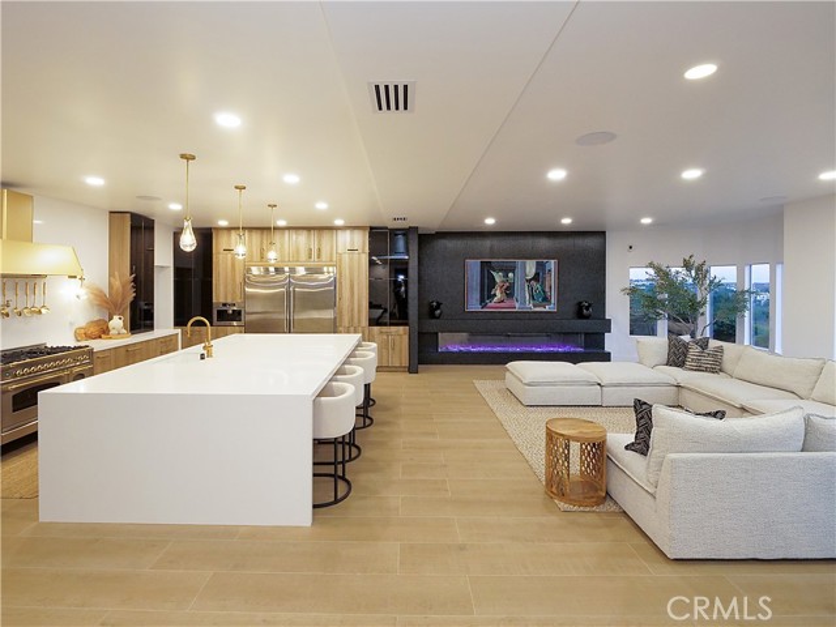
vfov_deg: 78.1
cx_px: 418
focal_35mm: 16
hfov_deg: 94.5
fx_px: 386
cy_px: 314
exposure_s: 1/30
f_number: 7.1
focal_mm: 8
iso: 2000
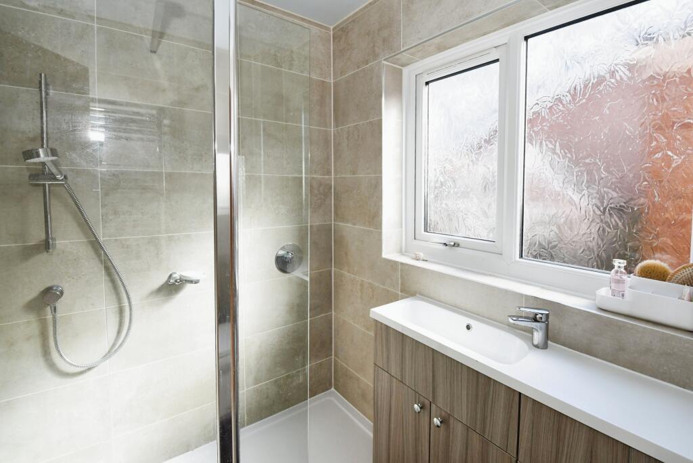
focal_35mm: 15
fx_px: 289
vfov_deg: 77.3
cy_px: 232
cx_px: 346
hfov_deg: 100.4
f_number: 7.1
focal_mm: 10
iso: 800
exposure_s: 1/100
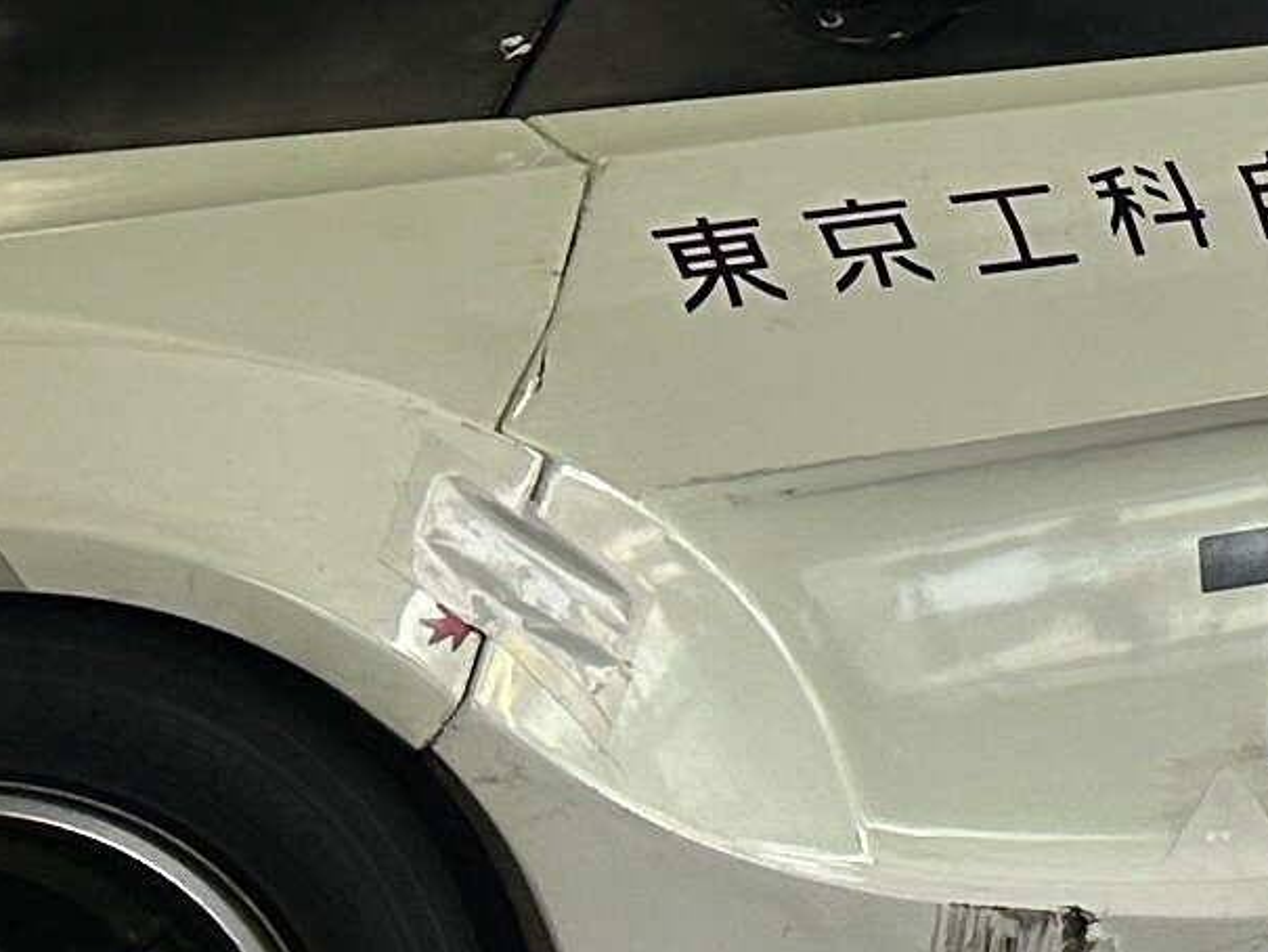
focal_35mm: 160
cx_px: 3077
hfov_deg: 10.5
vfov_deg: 8.9
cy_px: -690
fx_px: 5862
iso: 80
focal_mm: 6.86
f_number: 1.78
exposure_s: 1/642
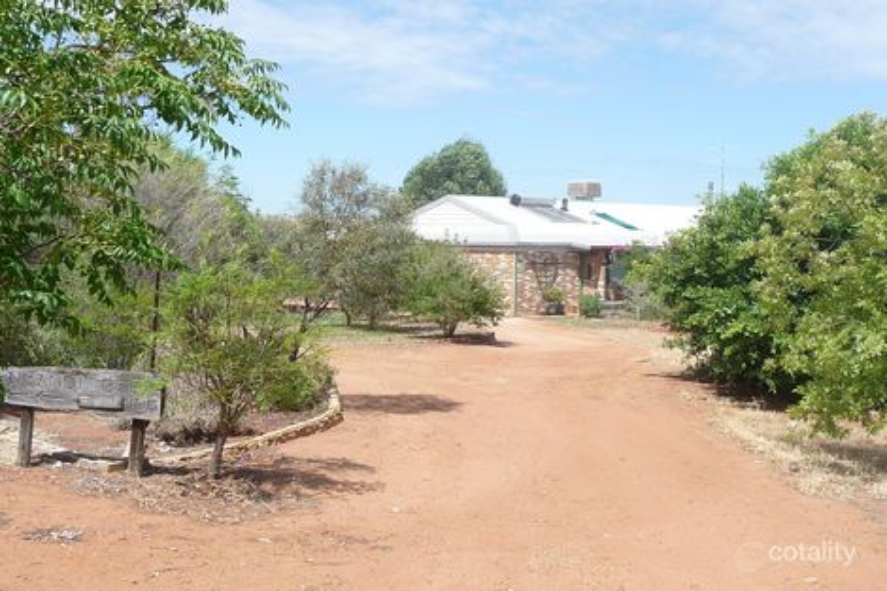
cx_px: 444
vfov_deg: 28.1
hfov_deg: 41.1
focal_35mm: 48
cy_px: 296
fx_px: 1182
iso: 100
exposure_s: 1/800
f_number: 3.4
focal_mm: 5
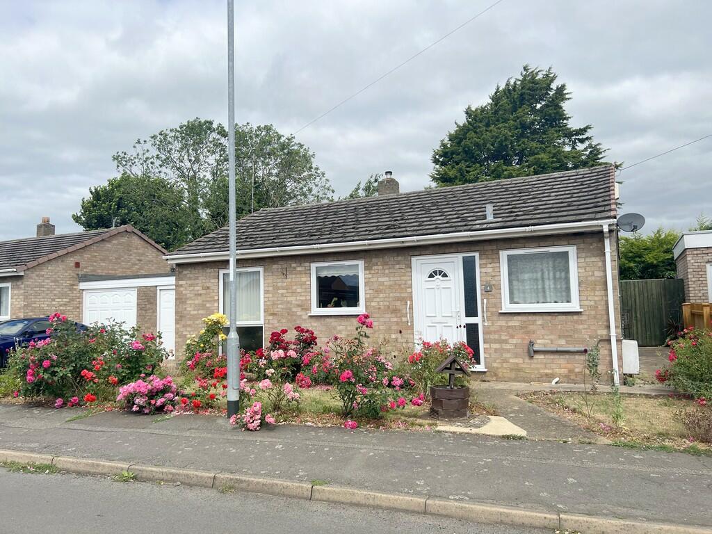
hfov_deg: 67.3
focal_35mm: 26
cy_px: 267
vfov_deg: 53.1
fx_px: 535
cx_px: 356
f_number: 1.5
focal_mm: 5.7
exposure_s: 1/5882
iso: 50
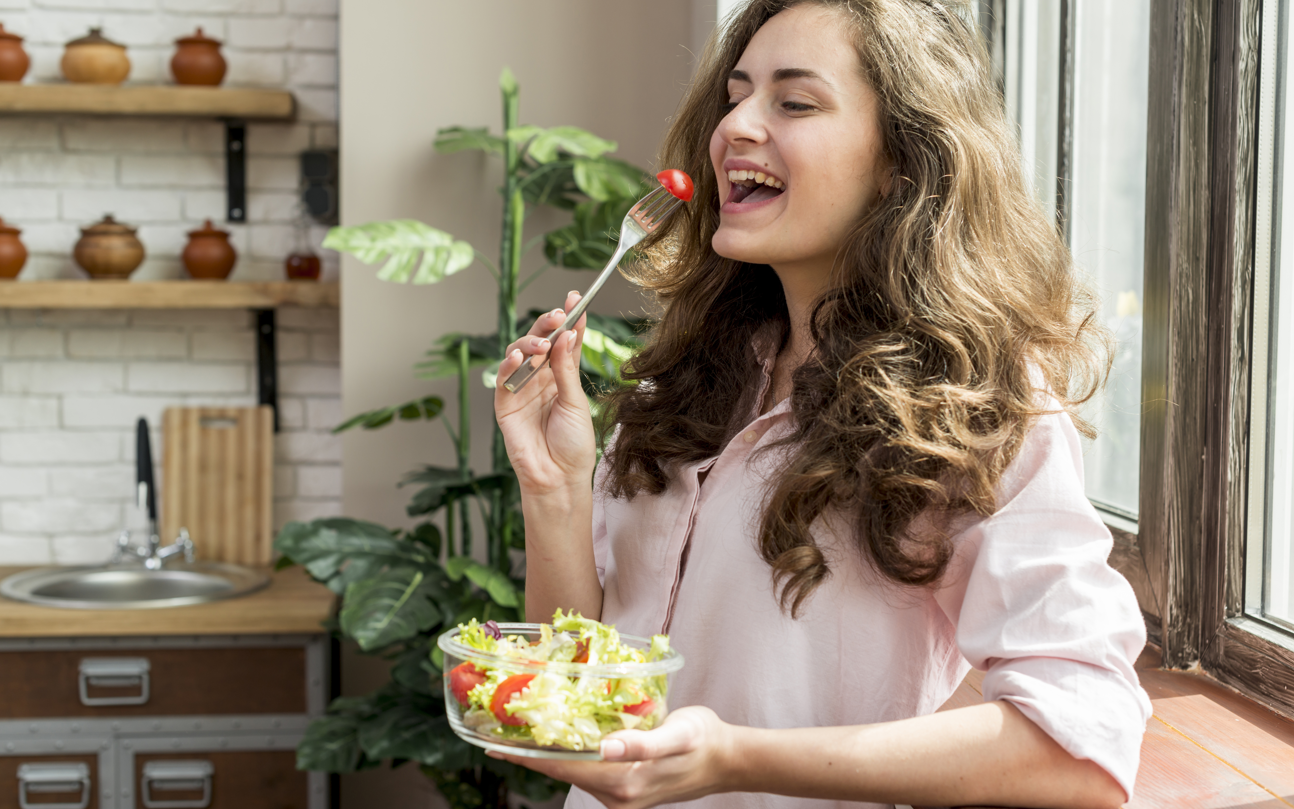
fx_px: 1799
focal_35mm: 51
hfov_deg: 39.6
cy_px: 392
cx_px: 647
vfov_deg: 25.3
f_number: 4.5
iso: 125
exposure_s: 1/160
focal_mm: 50
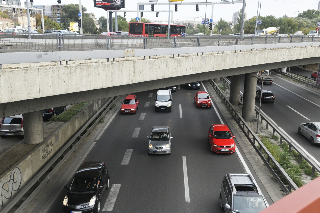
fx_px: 338
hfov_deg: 50.7
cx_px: 160
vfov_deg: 35.1
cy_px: 106
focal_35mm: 38
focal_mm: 38
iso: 640
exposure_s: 1/250
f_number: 8
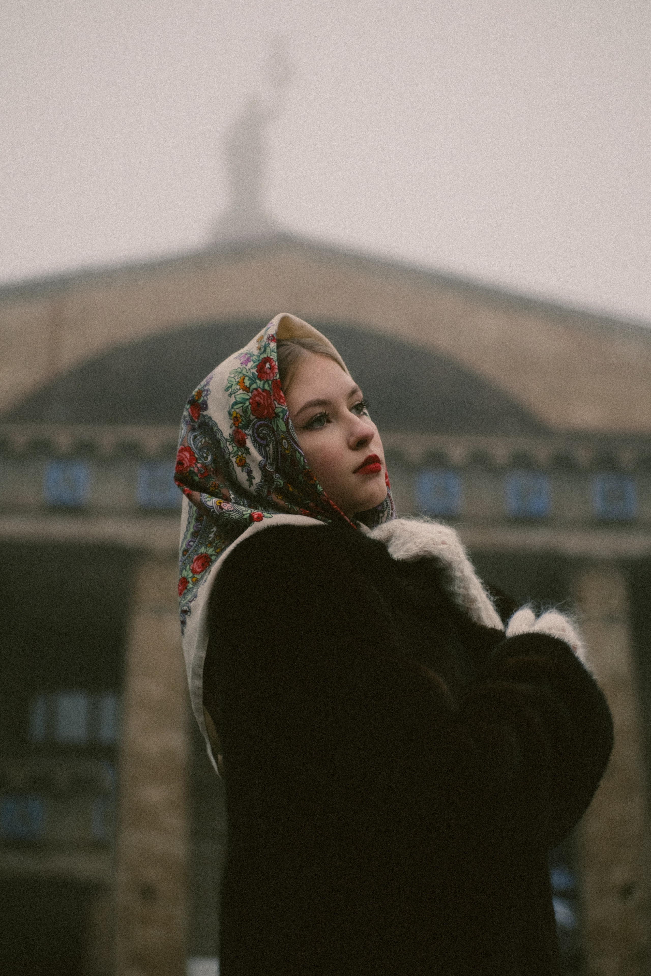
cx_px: 326
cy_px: 488
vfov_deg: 37.5
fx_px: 1438
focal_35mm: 53
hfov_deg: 25.5
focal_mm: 35
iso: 400
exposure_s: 1/480
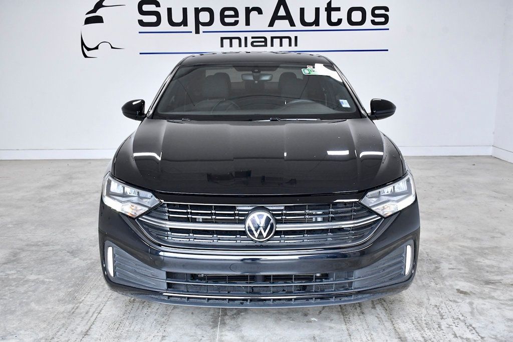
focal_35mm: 39
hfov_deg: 49.5
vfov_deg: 34.2
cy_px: 171
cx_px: 256
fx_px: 556
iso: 2500
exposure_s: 1/250
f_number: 8
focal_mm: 26
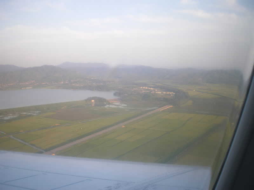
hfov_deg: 51.4
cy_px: 95
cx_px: 127
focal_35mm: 36
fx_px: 264
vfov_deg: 39.7
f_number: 3.1
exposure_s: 1/125
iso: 50
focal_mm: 6.3
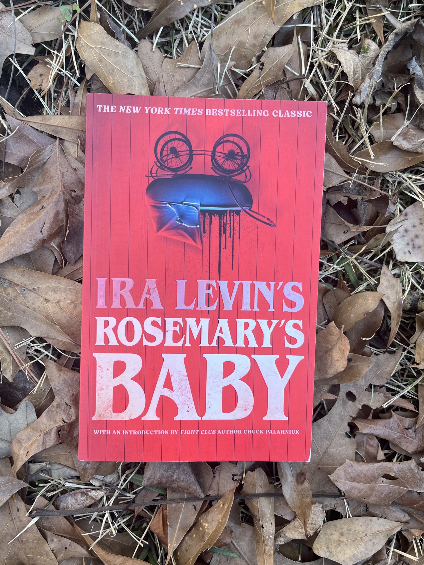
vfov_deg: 67.3
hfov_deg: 53.1
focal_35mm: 26
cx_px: 212
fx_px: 425
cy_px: 282
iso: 40
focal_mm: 5.1
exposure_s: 1/162
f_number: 1.6
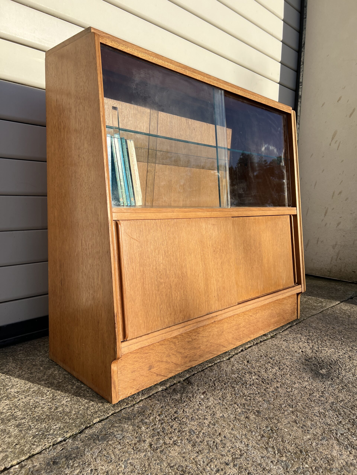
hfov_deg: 53.1
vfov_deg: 67.3
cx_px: 178
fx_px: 358
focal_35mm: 26
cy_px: 238
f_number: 1.5
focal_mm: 5.7
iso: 50
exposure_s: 1/4444
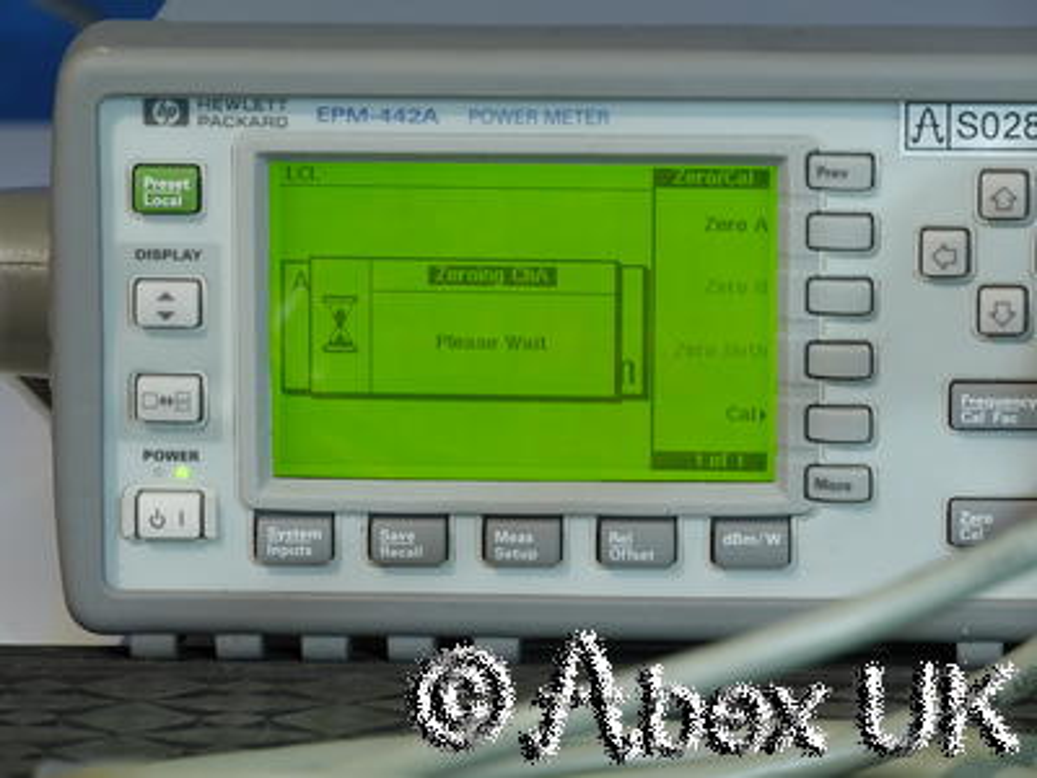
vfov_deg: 5.3
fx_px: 8388
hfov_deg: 7.1
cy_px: 389
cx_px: 518
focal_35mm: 280
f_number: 11
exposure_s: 1/3.2
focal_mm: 140
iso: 400
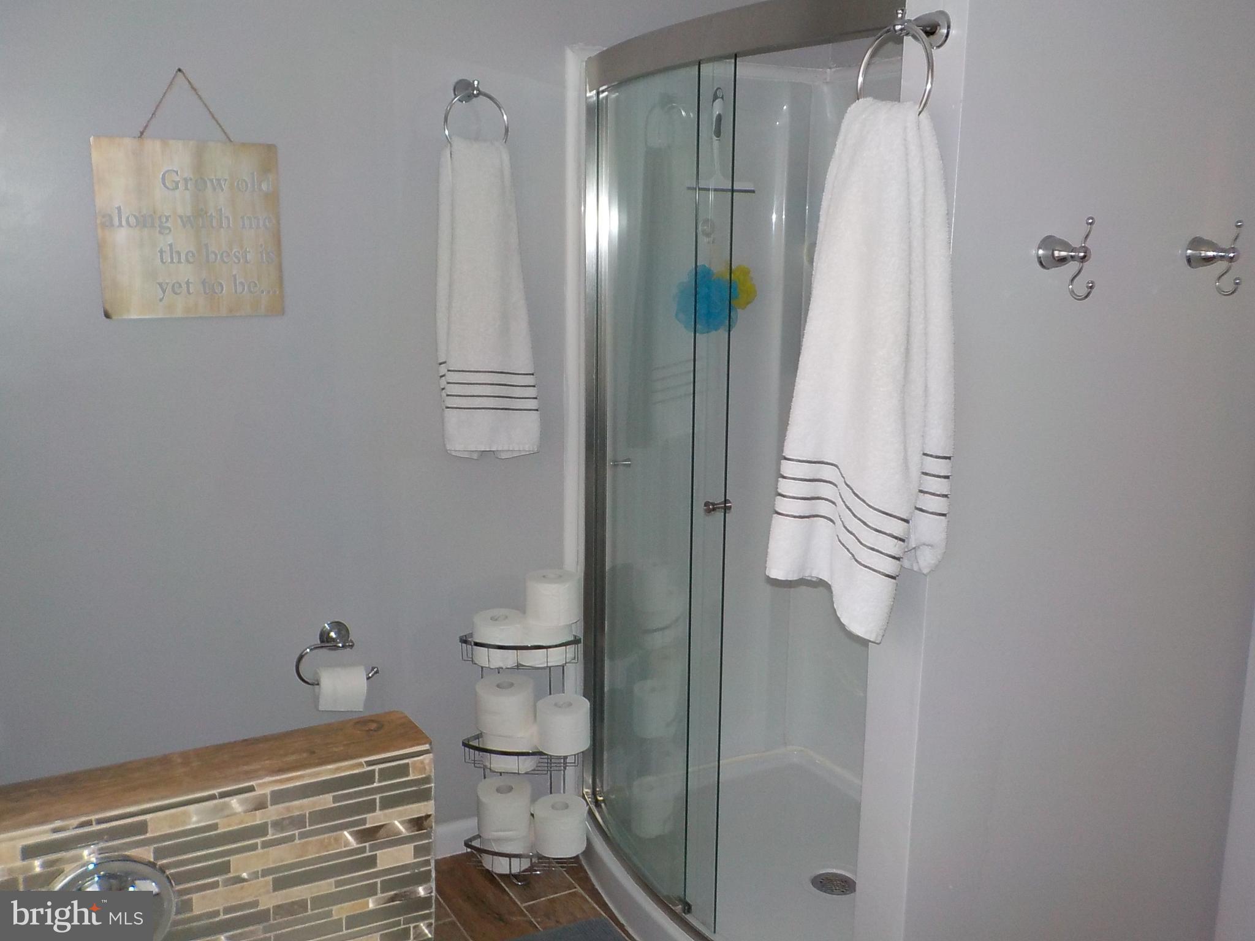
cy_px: 470
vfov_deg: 46.8
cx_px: 628
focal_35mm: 30
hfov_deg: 60.0
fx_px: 1088
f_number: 3.3
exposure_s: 1/30
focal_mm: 4.1
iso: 200
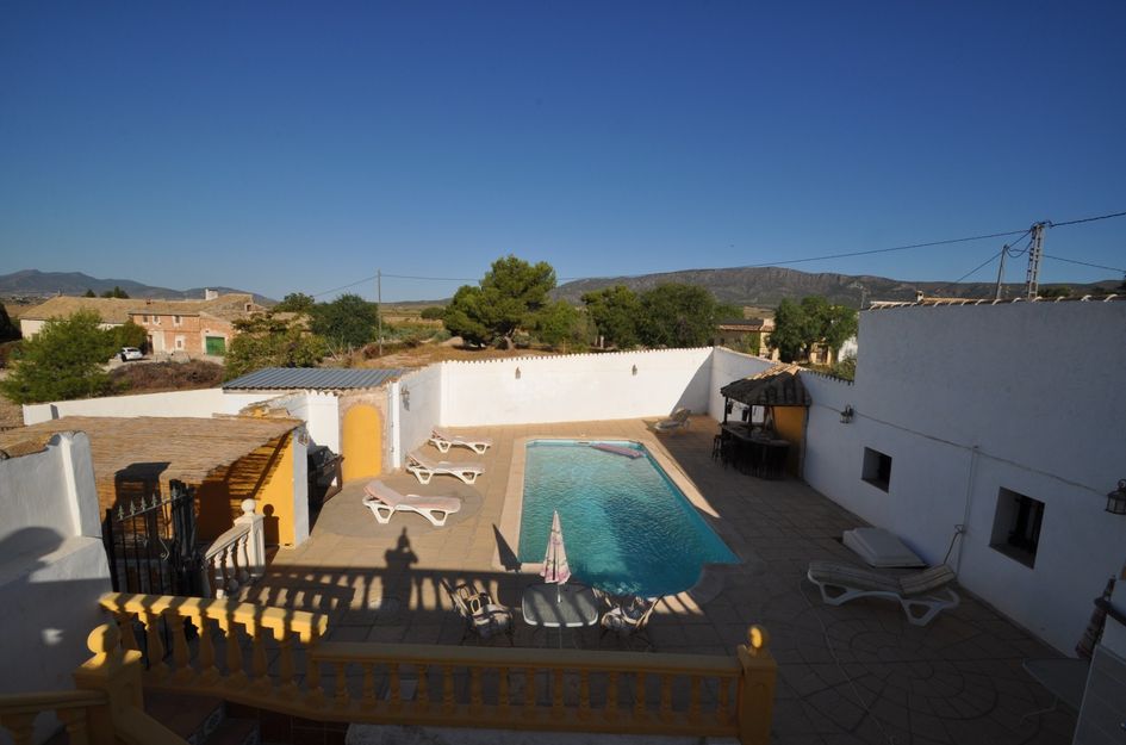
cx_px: 563
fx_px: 468
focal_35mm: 15
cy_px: 372
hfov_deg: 100.5
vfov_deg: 77.0
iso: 200
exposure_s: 1/200
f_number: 20
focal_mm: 10
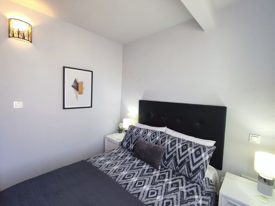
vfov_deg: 78.1
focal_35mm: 16
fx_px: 127
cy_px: 103
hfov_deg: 94.5
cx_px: 138
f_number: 2.2
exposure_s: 1/50
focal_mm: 1.65
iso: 185
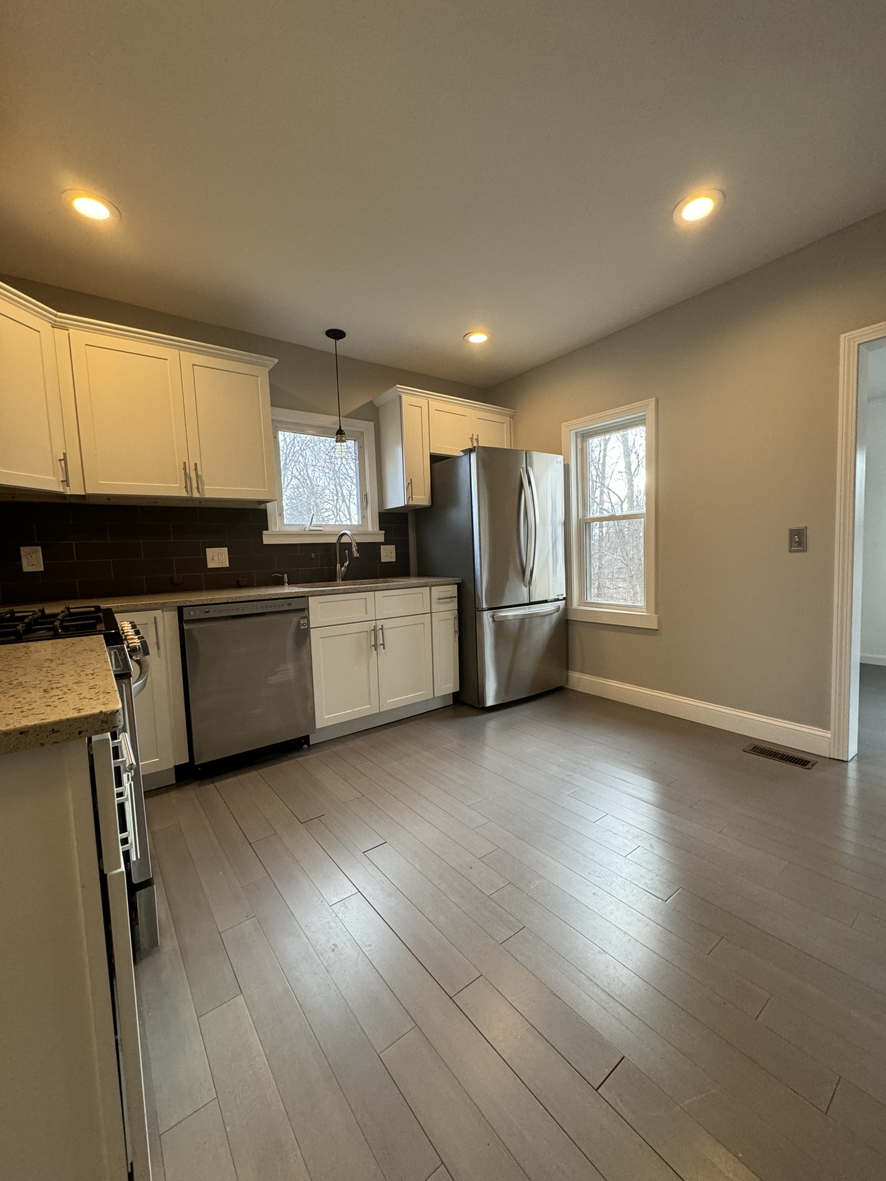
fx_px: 478
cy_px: 590
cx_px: 443
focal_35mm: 14
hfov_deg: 85.7
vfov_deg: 102.1
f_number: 2.2
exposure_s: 1/120
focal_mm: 2.22
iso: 200
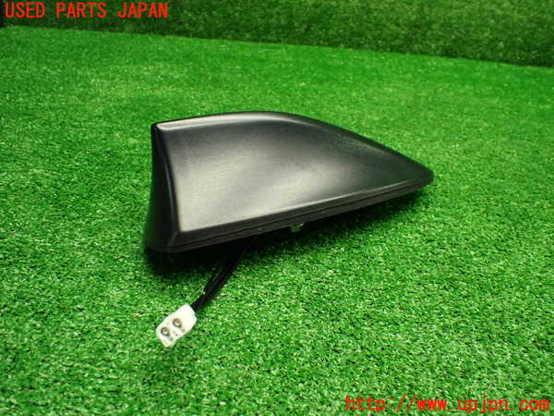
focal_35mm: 30
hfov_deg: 60.0
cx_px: 277
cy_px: 208
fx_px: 480
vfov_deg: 46.8
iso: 800
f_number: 2.3
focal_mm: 5.4
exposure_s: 1/125
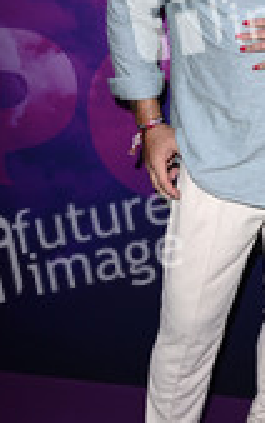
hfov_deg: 16.2
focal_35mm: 77
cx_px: 328
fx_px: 888
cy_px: 128
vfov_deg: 26.6
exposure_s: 1/250
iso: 500
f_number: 5.6
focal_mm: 32
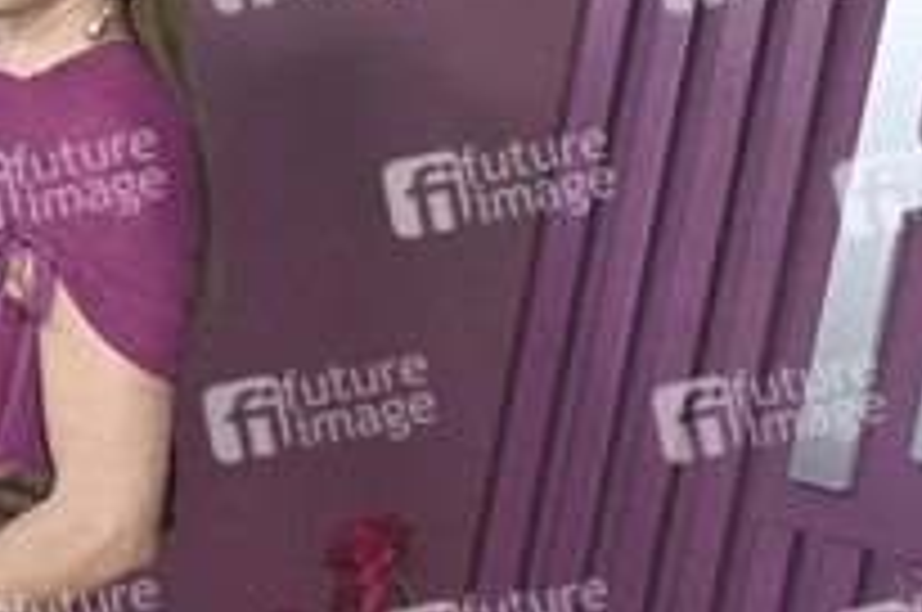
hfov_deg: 20.2
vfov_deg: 13.9
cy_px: 72
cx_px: -70
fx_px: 2480
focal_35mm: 97
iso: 2000
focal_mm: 44
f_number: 5.6
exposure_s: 1/320
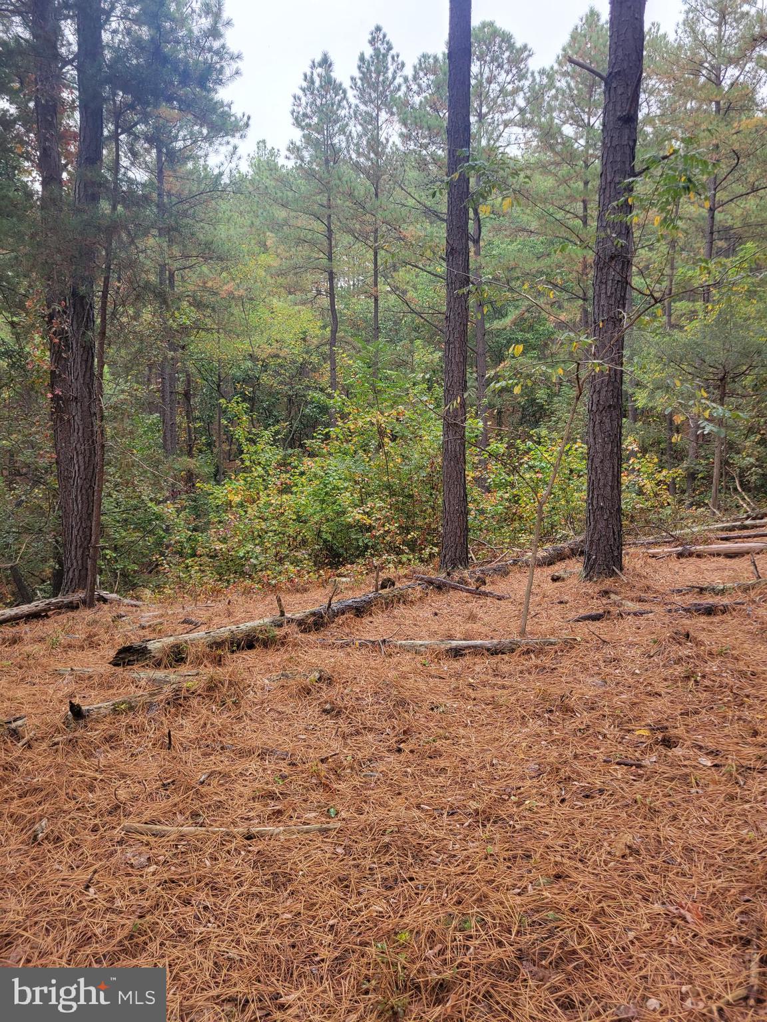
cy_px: 511
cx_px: 384
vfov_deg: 67.3
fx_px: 768
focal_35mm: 26
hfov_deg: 53.1
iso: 40
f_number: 1.8
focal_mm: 5.4
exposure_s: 1/137
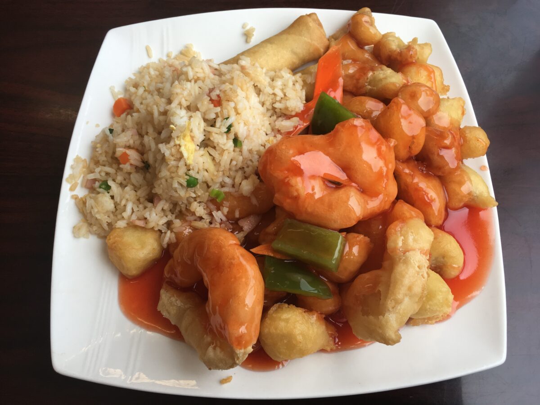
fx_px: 452
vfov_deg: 48.2
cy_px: 202
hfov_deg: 61.7
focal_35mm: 29
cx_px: 270
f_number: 2.2
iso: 32
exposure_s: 1/120
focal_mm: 4.15
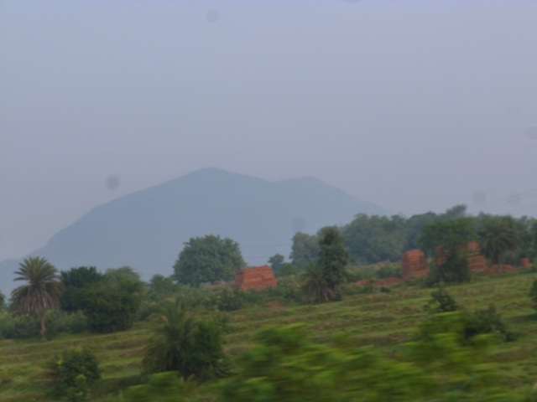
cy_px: 201
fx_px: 1334
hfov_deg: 22.8
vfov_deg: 17.2
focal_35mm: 86
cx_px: 268
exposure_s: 1/160
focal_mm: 15.3
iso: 160
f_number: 5
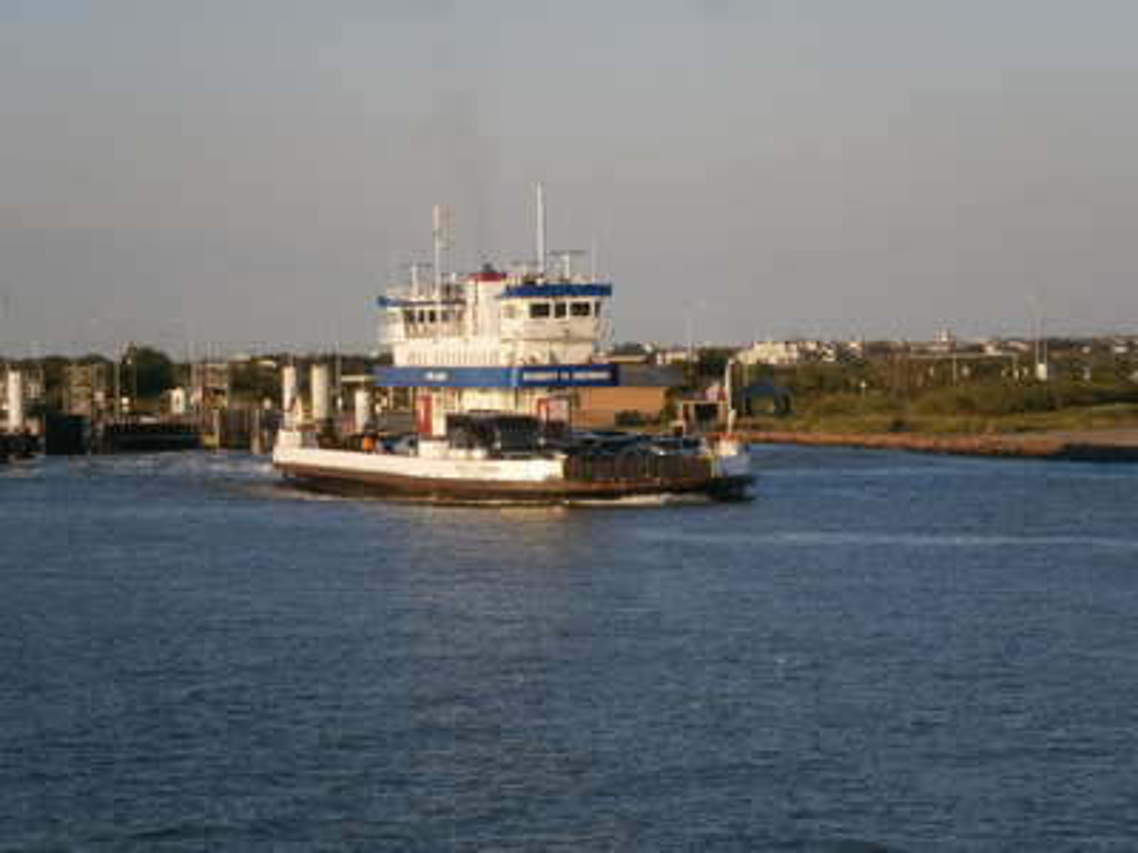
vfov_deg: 11.4
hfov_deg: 15.2
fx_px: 4274
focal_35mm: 130
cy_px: 426
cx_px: 569
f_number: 6.5
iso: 80
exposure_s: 1/200
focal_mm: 23.5
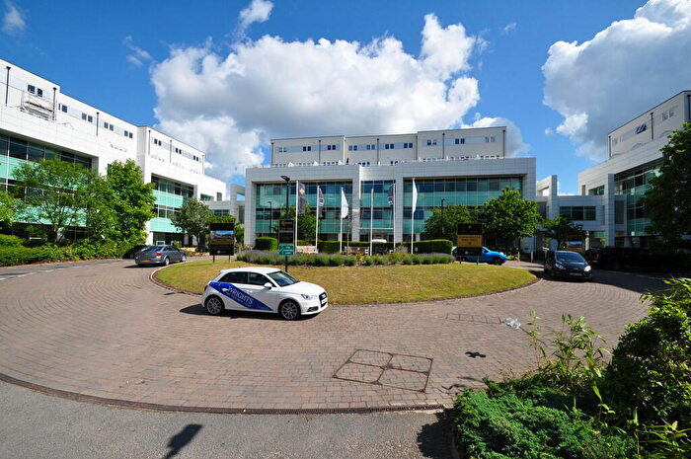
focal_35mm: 15
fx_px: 288
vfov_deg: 77.2
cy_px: 230
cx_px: 346
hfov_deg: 100.5
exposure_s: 1/400
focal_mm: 10
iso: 200
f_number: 11
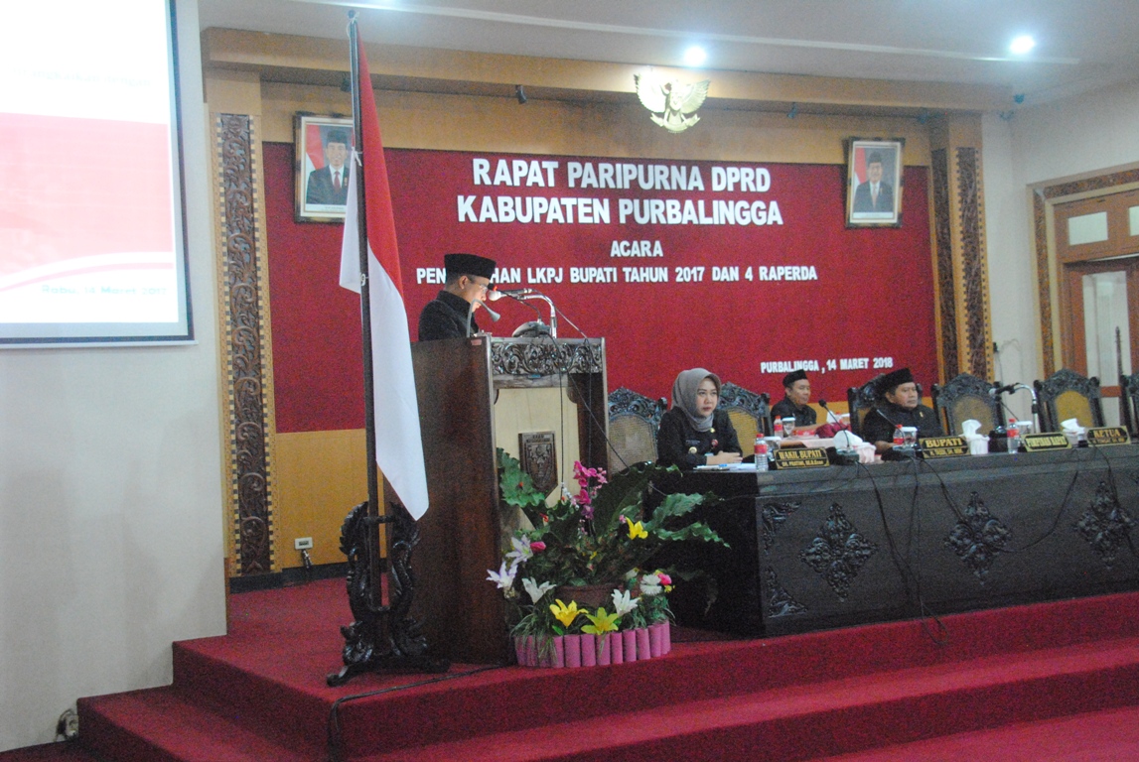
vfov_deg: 26.6
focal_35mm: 51
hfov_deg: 38.8
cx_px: 570
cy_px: 381
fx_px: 1616
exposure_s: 1/20
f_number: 4.5
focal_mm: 34
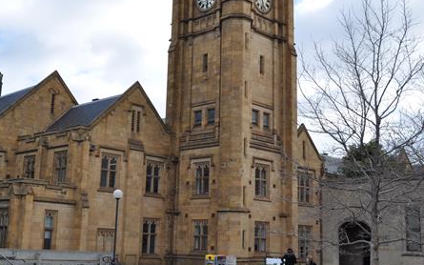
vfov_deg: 24.3
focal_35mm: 53
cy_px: 100
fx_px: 612
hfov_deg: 38.1
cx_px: 178
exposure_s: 1/250
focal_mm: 24
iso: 200
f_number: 8
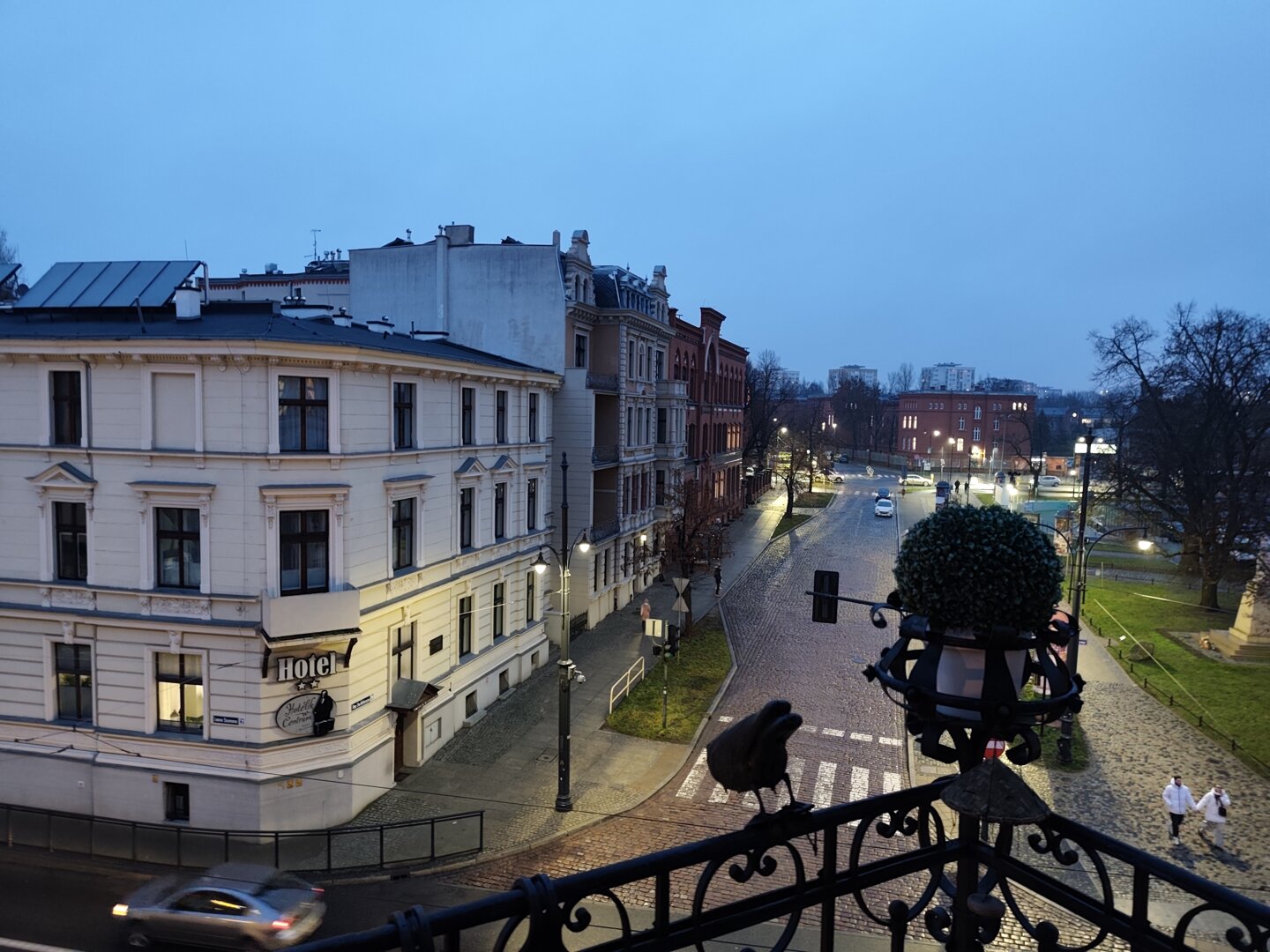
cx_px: 635
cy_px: 476
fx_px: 844
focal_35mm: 23
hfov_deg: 73.9
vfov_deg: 58.9
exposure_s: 1/25
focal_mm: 6.19
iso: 2500
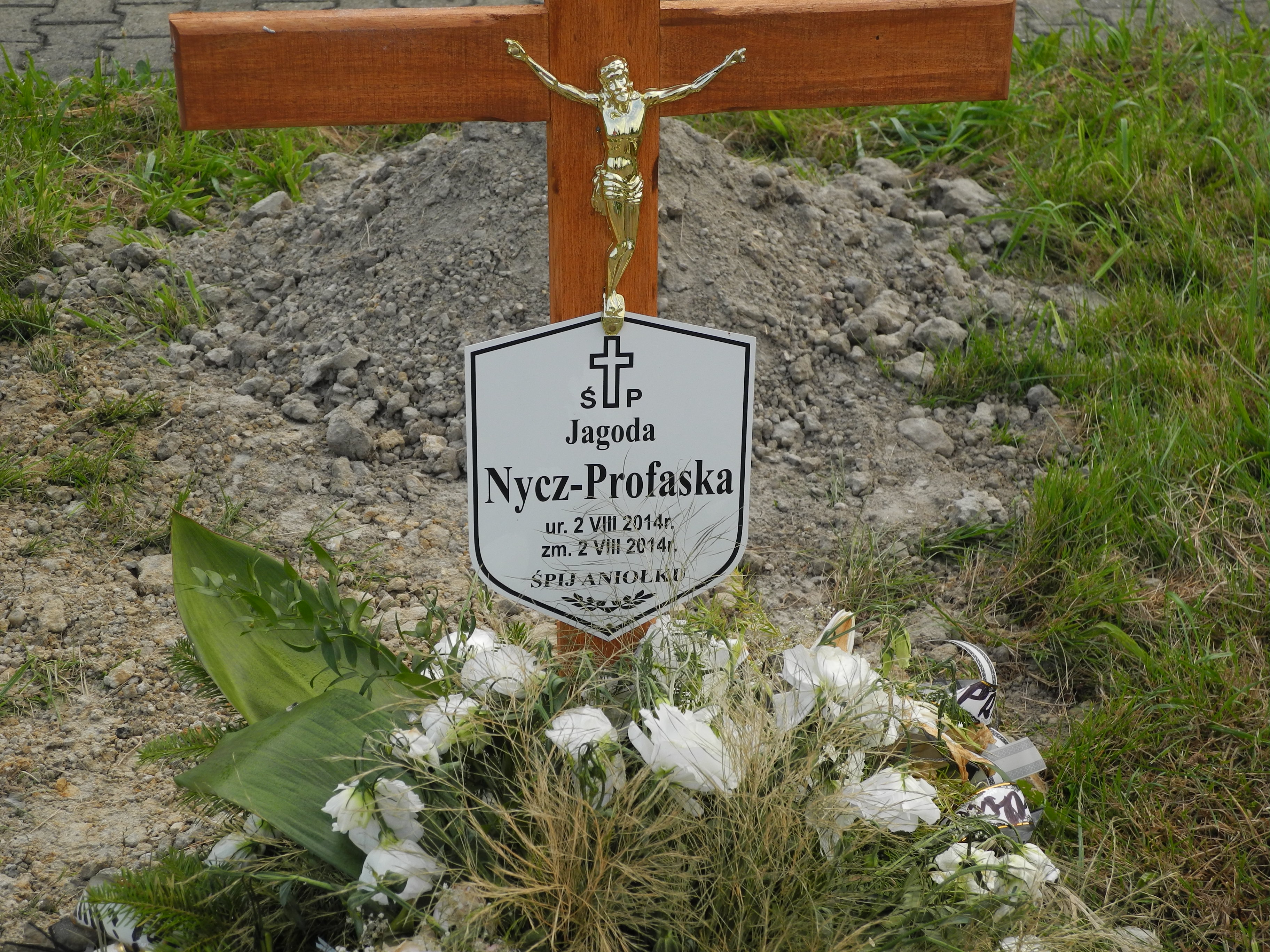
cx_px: 635
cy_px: 476
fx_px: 2238
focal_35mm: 61
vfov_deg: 24.0
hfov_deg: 31.7
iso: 100
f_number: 3.5
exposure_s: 1/400
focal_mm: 13
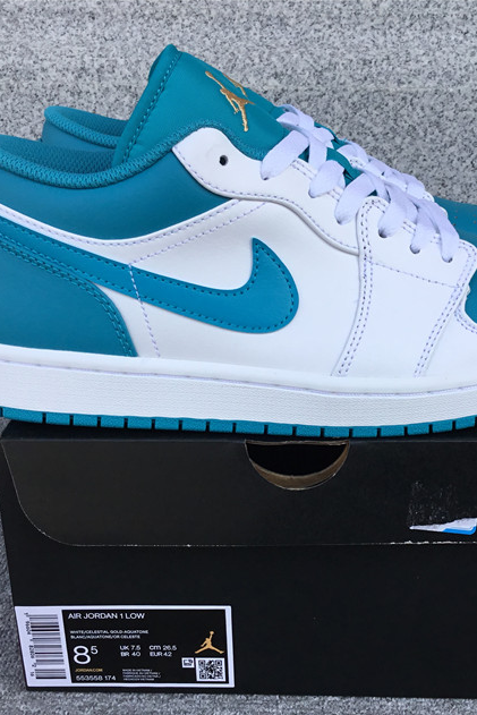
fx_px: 914
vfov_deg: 42.7
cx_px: 306
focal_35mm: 46
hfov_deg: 29.1
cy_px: 381
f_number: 2.4
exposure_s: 1/466
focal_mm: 3.3
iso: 25
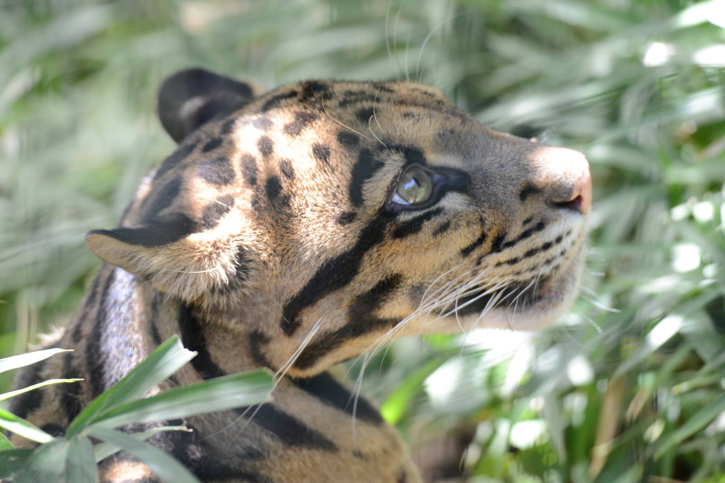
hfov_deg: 4.9
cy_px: 241
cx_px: 362
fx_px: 8479
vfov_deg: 3.3
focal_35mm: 421
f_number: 6
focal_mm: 420
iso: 1000
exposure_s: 1/80
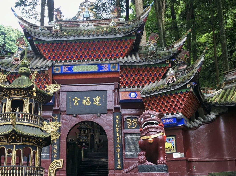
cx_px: 85
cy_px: 117
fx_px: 300
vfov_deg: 32.6
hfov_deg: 42.6
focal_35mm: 44
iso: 25
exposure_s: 1/100
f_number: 2.2
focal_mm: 4.15
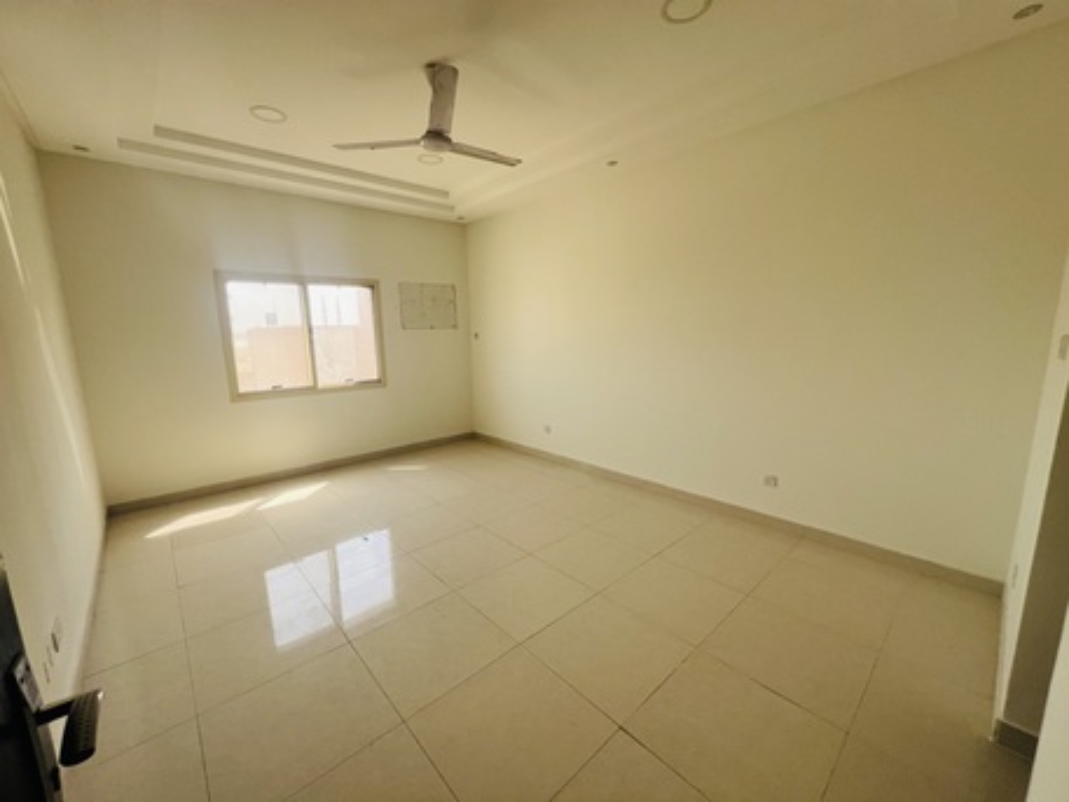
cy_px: 401
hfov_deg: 106.2
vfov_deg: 89.9
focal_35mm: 13
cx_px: 534
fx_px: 402
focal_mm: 1.57
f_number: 1.8
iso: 100
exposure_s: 1/99
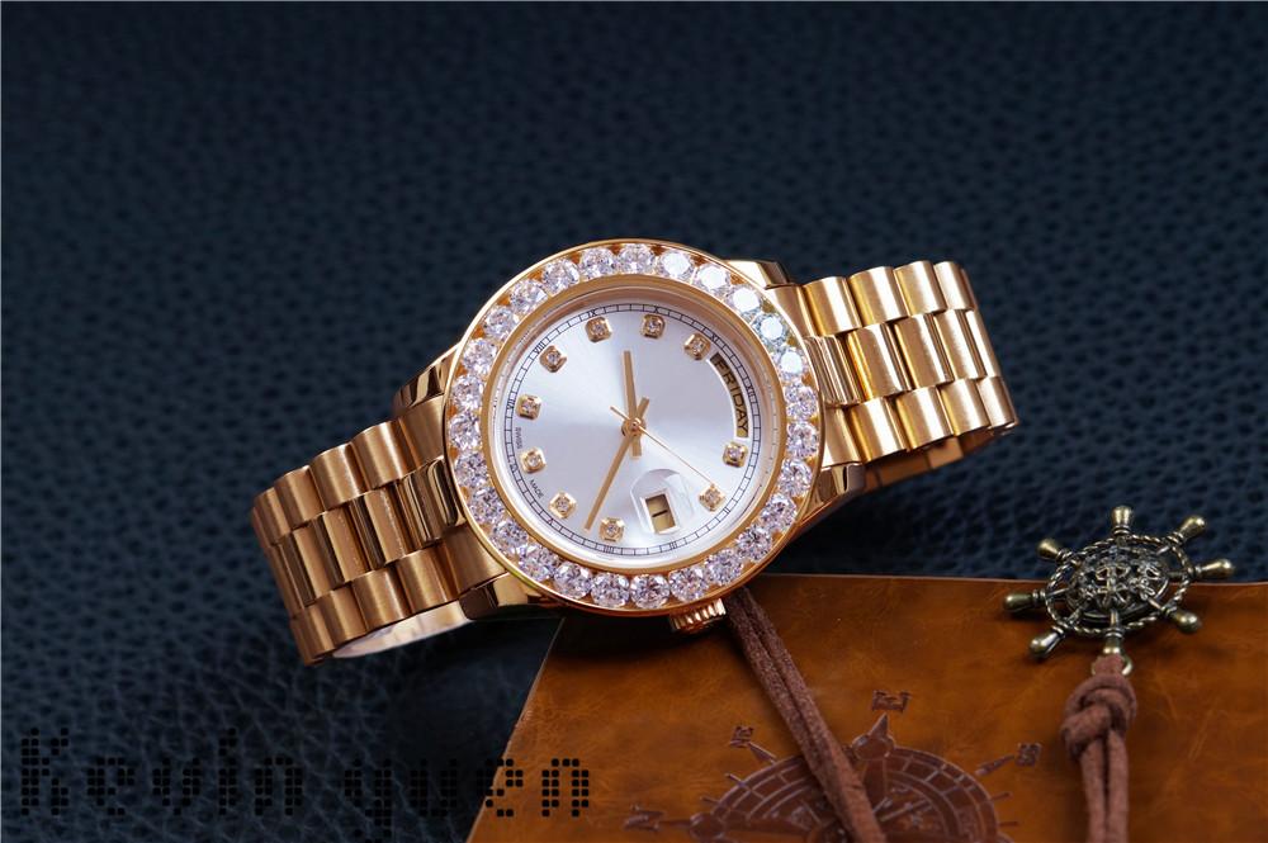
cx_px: 634
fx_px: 5279
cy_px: 422
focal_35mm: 150
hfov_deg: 13.7
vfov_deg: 9.1
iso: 400
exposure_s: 1/125
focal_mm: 100
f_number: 8
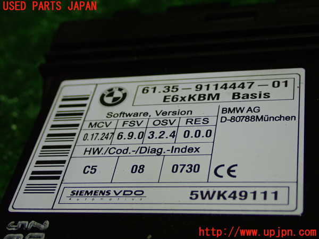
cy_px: 120
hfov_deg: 29.0
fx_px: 617
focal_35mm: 67
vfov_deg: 21.9
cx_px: 160
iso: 800
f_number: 3.8
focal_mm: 11.88
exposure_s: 1/60
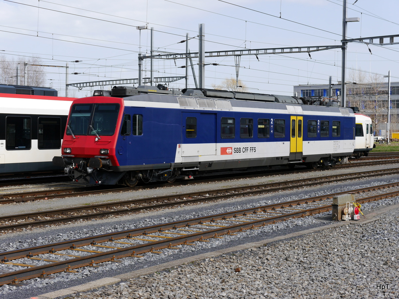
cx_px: 200
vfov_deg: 22.3
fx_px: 761
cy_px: 150
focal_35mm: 66
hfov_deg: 29.4
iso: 160
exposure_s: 1/320
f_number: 8
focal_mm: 33
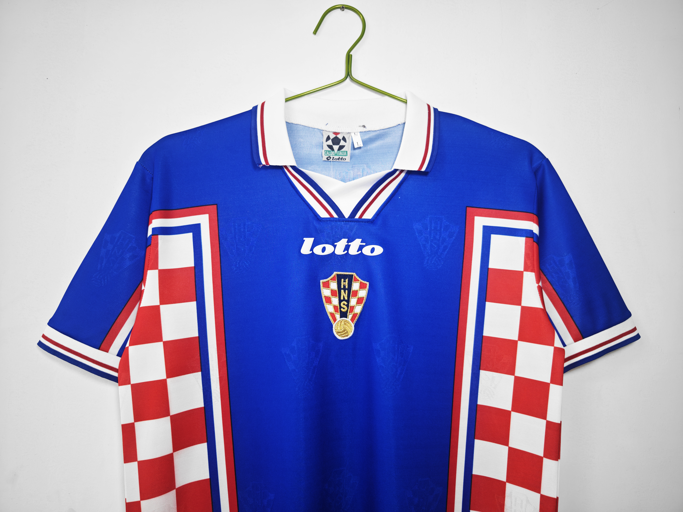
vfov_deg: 58.9
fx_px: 454
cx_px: 342
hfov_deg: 73.9
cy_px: 256
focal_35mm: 23
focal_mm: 8.67
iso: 112
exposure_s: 1/100
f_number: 1.75
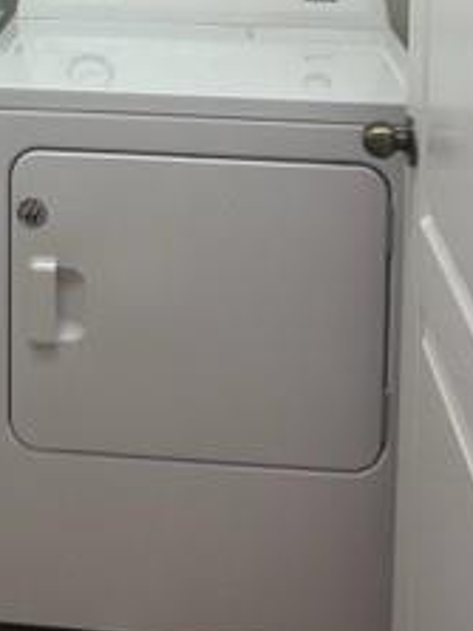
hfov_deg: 20.8
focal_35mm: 69
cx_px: 37
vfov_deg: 25.6
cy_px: -102
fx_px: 1258
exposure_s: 1/120
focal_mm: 6.86
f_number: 1.78
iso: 125
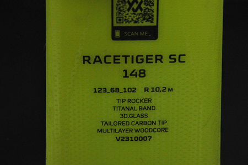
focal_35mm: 158
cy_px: 82
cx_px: 124
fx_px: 1084
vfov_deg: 8.7
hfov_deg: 13.1
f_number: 9.5
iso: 3200
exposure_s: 1/125
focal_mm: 105
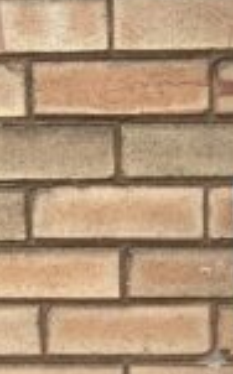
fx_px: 927
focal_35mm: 91
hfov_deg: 14.3
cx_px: 171
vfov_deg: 20.5
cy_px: 507
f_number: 1.8
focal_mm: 4.25
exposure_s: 1/115
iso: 125
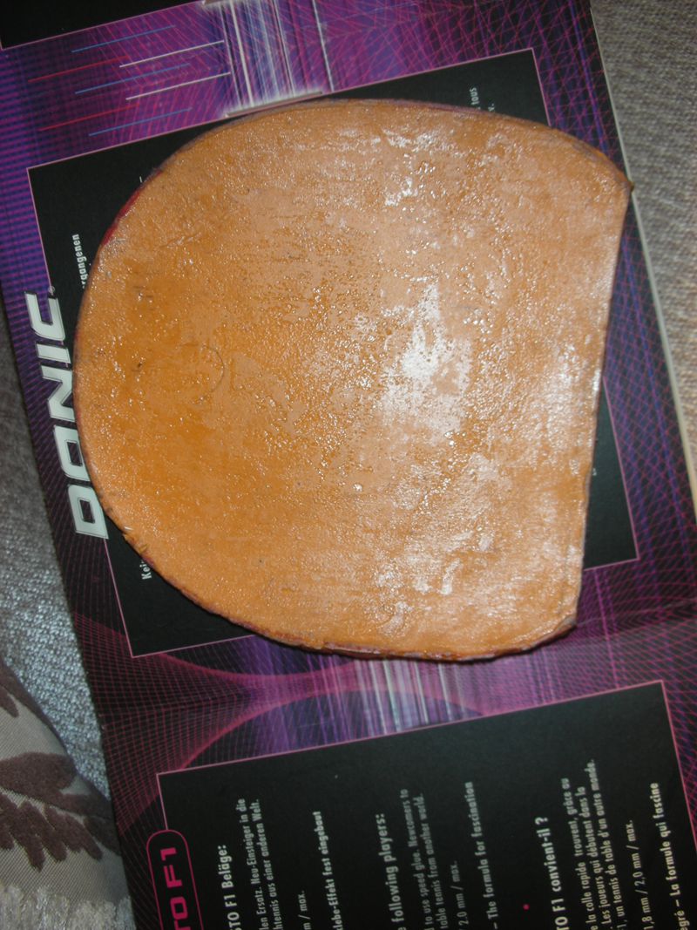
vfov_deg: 52.6
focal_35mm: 35
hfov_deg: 40.7
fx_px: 940
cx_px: 348
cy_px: 465
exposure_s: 1/60.1
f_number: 3
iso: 50
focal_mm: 5.8
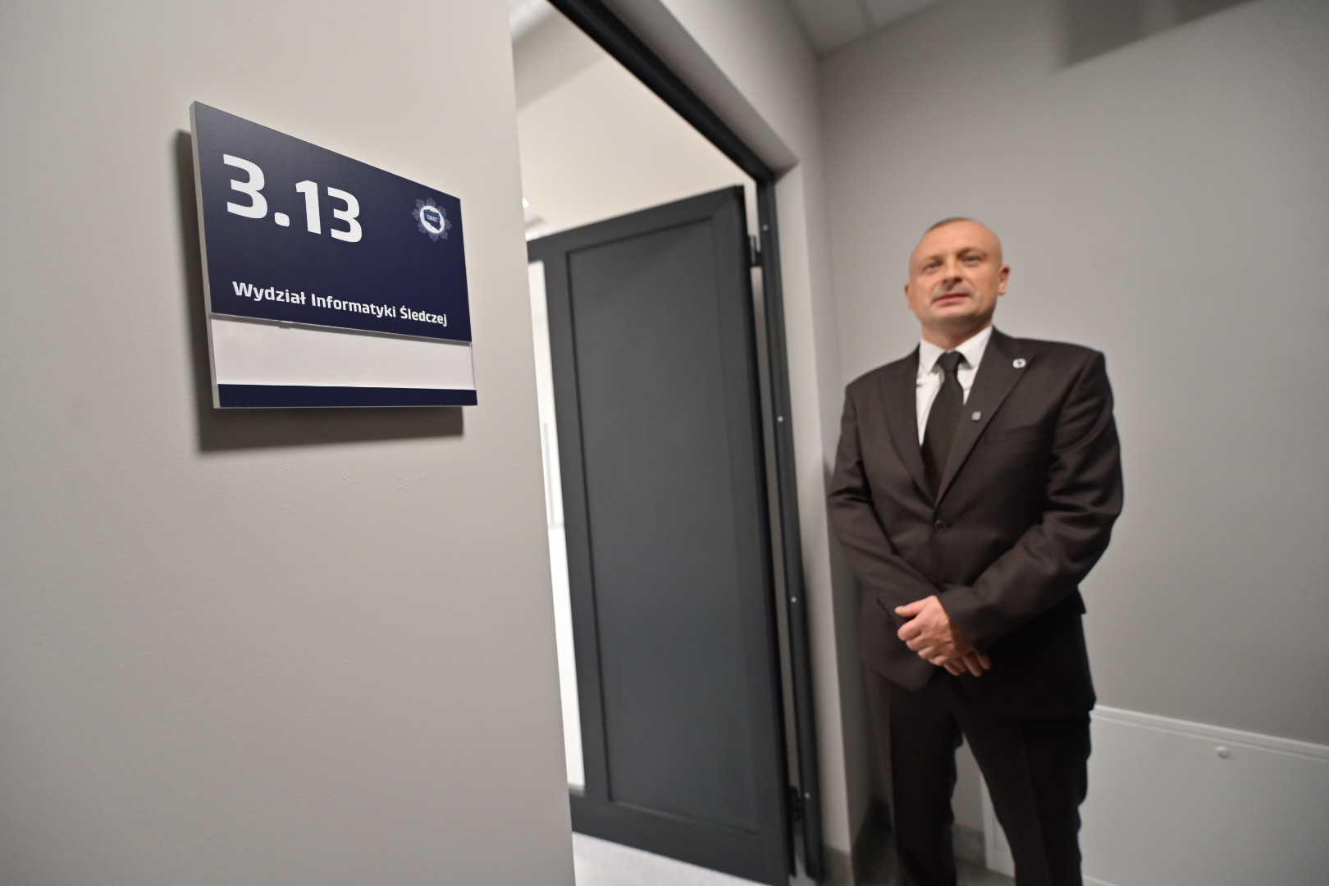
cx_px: 664
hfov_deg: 104.3
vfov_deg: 81.2
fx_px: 517
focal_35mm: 14
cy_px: 443
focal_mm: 14
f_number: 2.8
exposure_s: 1/400
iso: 1400
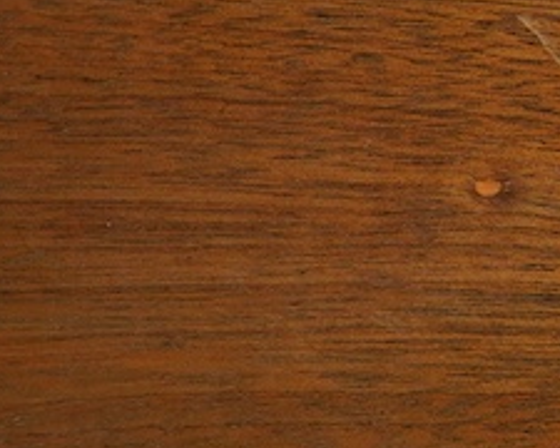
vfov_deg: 9.1
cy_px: 423
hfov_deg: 11.1
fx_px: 2801
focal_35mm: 169
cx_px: 727
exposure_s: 1/125
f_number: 3.5
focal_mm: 30
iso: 1250
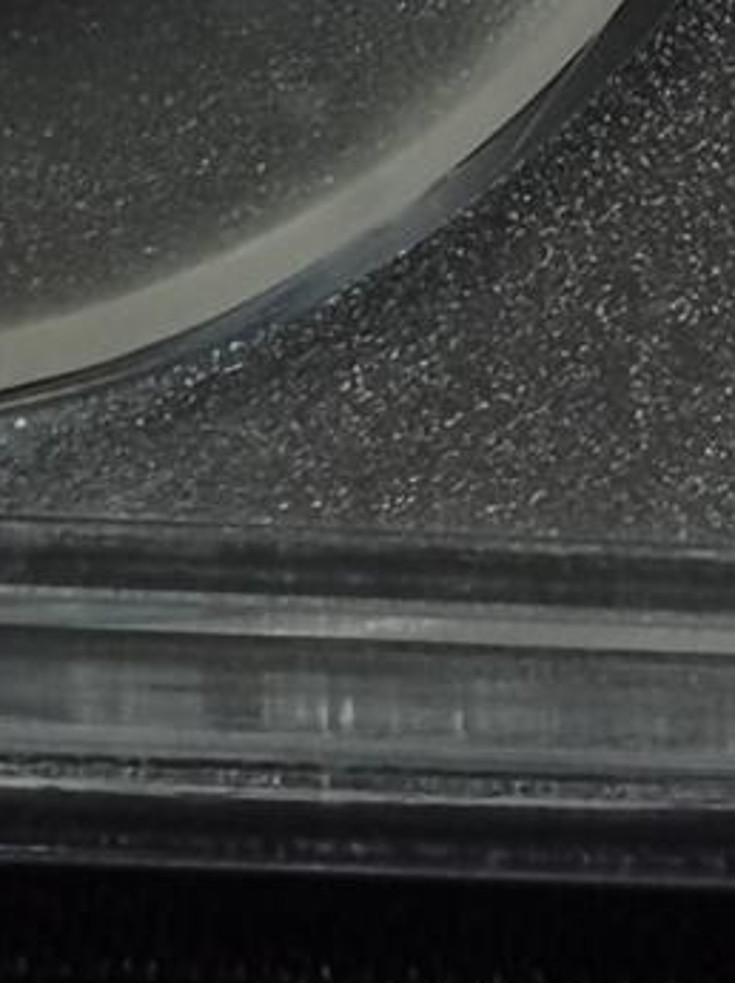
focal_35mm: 350
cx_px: -342
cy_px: -1333
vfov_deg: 5.5
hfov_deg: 4.2
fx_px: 9927
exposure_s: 1/128
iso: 50
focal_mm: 5.58
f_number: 1.8
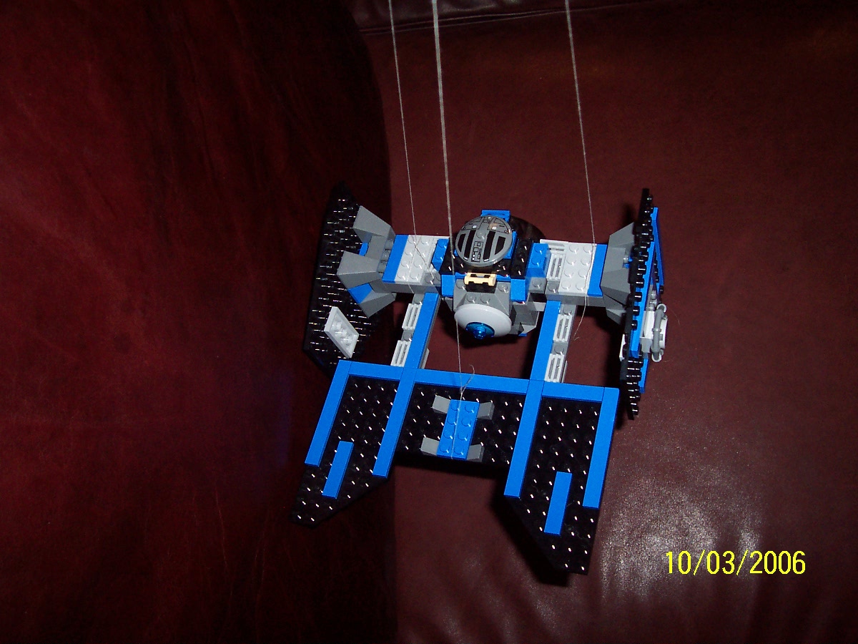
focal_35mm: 37
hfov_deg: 50.1
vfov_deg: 38.7
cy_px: 322
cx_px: 429
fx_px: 917
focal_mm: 5.6
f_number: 2.8
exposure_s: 1/60
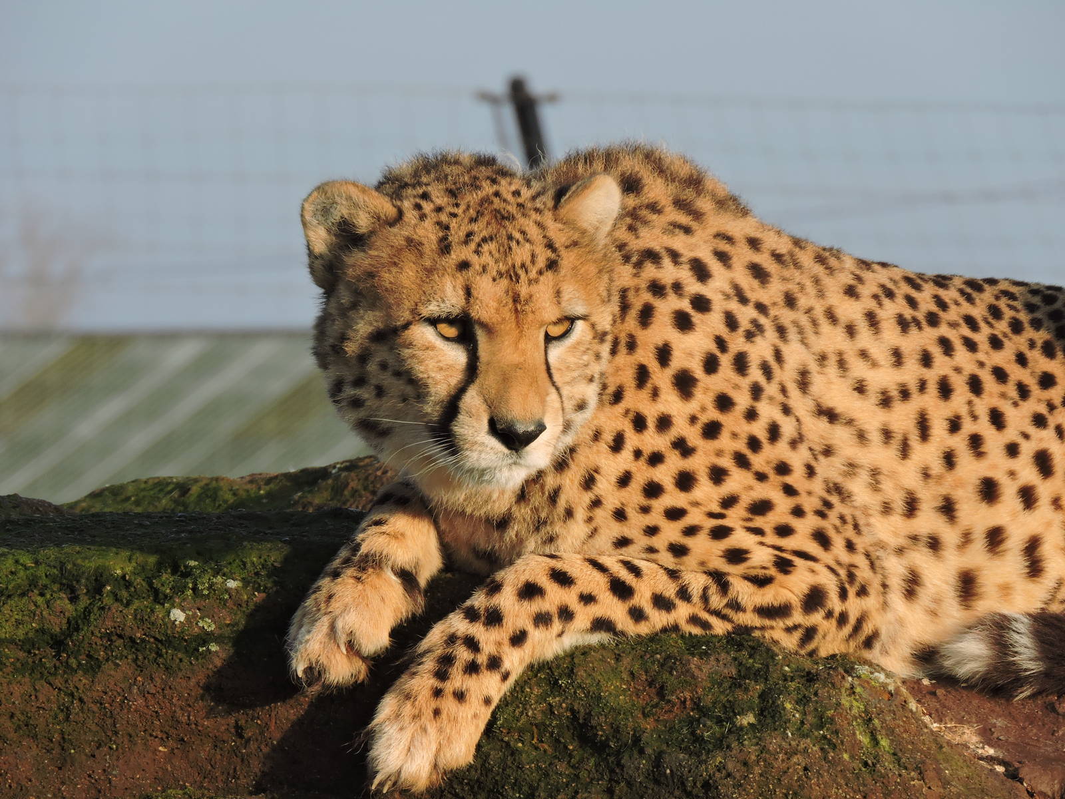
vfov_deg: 3.3
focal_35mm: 450
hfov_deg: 4.4
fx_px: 13845
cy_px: 400
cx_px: 532
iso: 160
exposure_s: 1/250
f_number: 5.6
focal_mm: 80.6
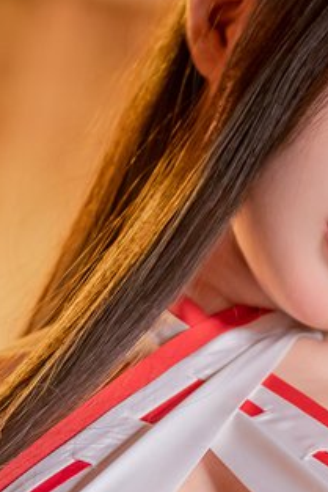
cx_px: 352
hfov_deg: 4.4
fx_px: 4245
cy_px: 845
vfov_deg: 6.5
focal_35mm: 311
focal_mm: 50
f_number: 1.6
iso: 640
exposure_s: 1/80
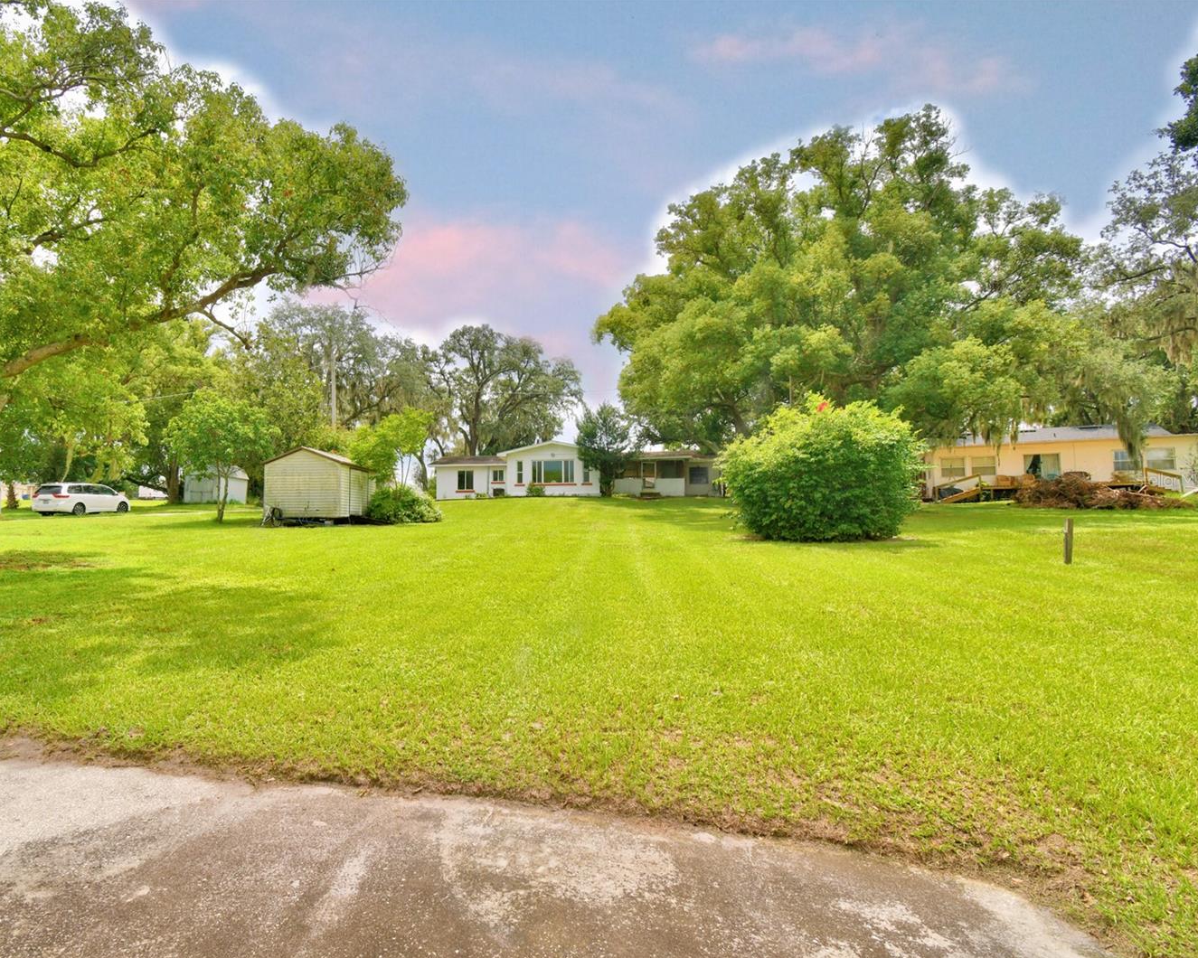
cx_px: 491
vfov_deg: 77.0
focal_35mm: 17
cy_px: 480
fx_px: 603
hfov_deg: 88.7
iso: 100
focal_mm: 10
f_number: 11
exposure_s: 1/250
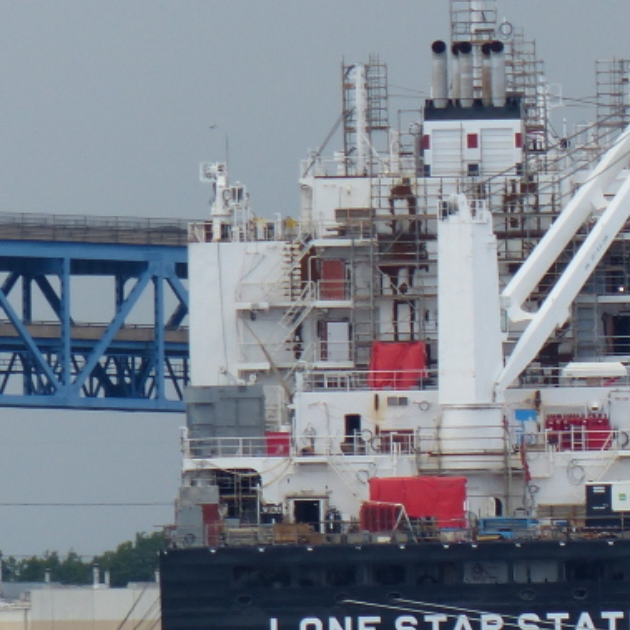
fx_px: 23370
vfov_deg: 1.5
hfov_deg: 1.5
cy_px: 407
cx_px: 475
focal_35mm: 1135
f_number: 4
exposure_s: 1/500
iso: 100
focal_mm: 99.5
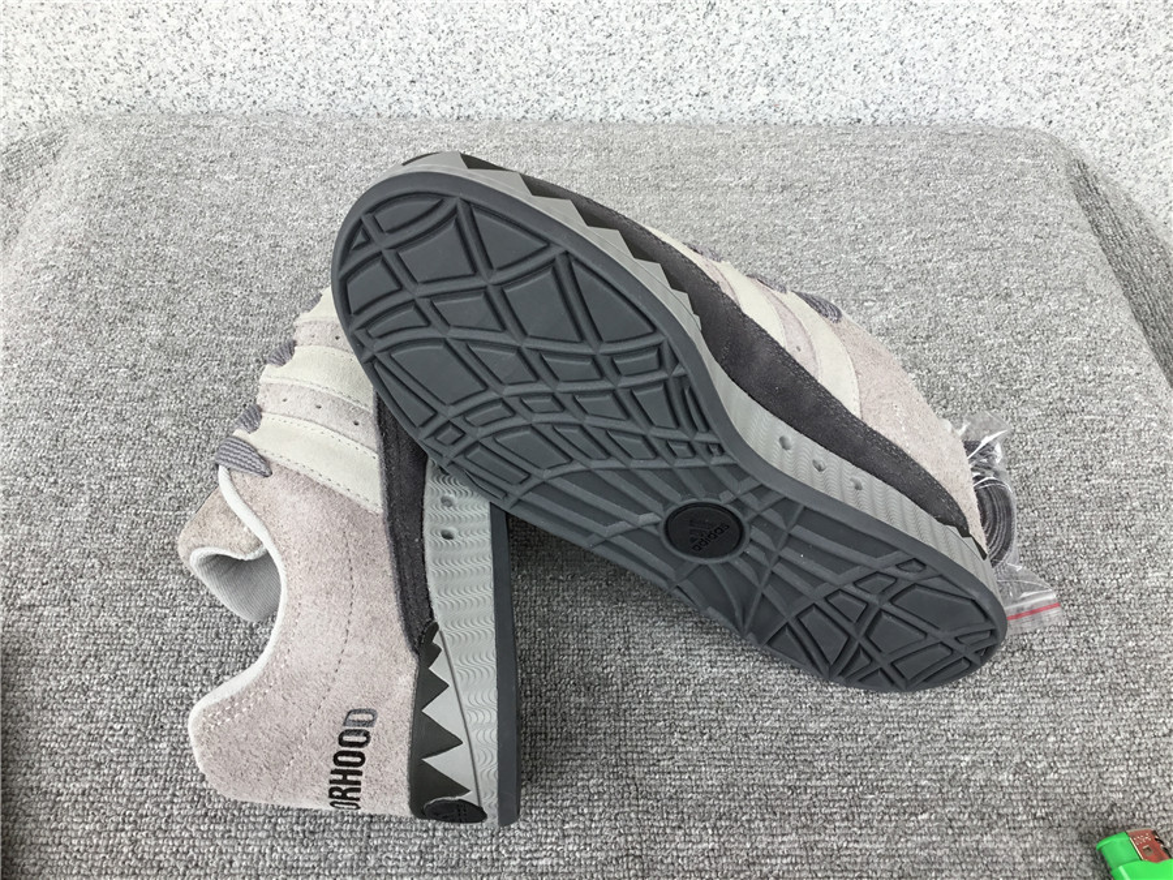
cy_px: 440
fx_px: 1050
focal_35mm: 31
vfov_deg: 45.4
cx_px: 586
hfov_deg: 58.4
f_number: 2.4
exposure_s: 1/116
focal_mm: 3.3
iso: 25
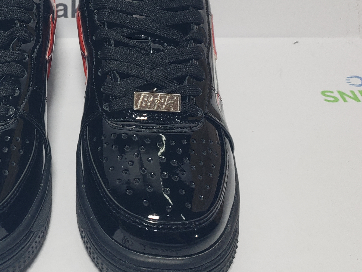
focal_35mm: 51
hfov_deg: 36.1
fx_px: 533
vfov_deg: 28.3
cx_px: 68
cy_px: 78
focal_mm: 4.3
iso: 50
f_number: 1.5
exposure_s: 1/332
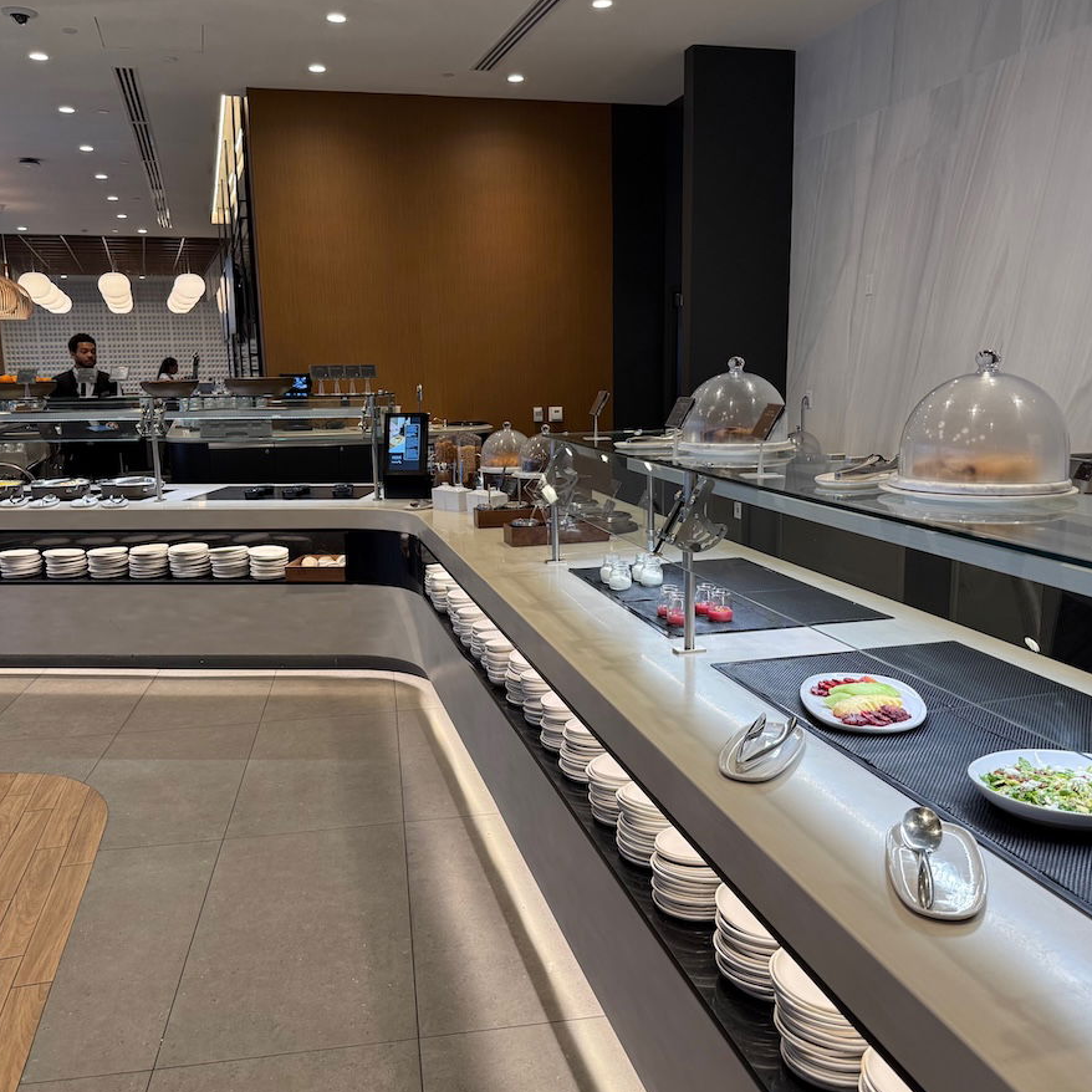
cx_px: 547
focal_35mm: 29
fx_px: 1035
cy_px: 545
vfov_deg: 55.6
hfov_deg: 55.6
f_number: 1.78
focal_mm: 6.76
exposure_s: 1/120
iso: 200
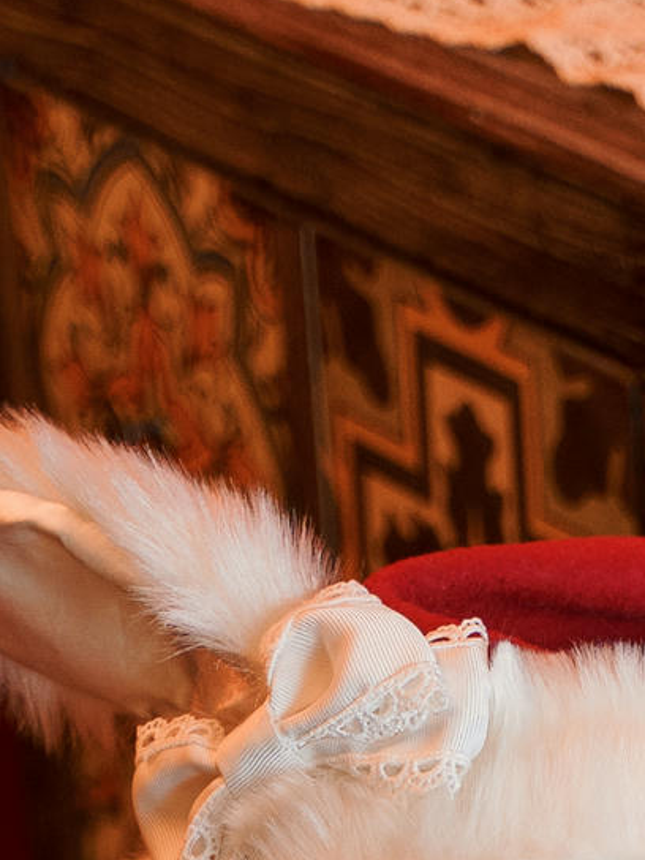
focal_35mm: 228
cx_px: 582
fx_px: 5664
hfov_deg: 6.5
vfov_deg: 7.9
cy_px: 2273
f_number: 2.8
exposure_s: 1/125
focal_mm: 43
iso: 800
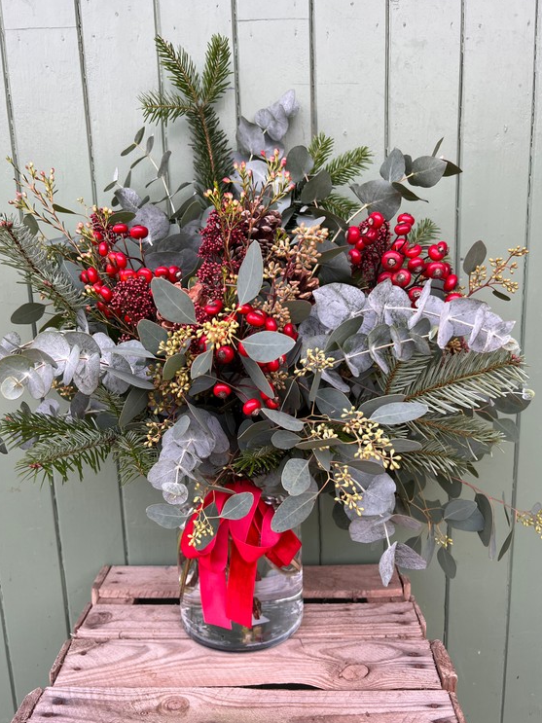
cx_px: 251
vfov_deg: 63.4
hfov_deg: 49.7
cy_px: 383
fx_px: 585
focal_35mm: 28
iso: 32
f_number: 1.5
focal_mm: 5.7
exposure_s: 1/149
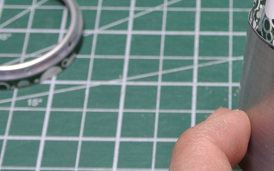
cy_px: -42
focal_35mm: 140
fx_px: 1046
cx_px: 249
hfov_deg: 14.8
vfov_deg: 9.2
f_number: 4.2
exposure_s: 1/125
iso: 250
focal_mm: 15.7
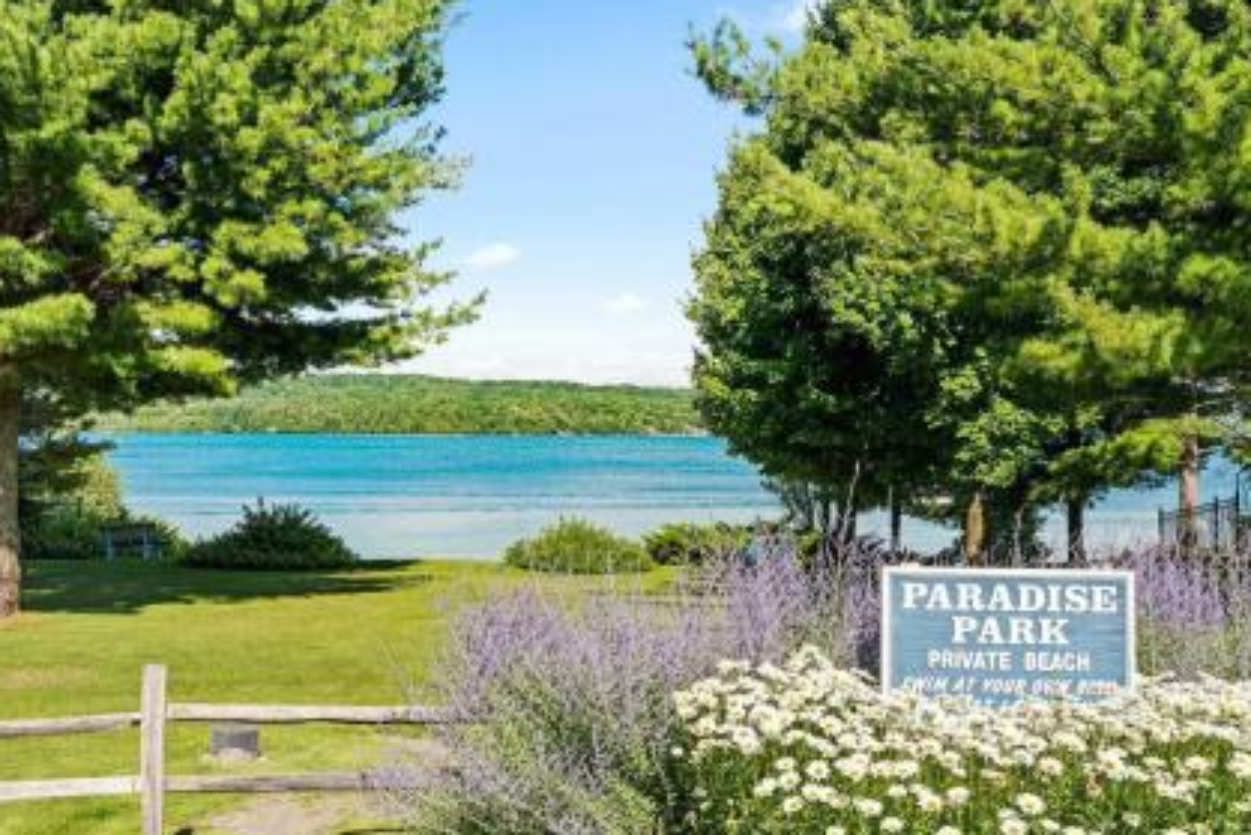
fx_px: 1486
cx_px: 596
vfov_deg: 31.4
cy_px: 443
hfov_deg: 45.6
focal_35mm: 43
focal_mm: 39.7
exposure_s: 1/320
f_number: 13
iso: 400
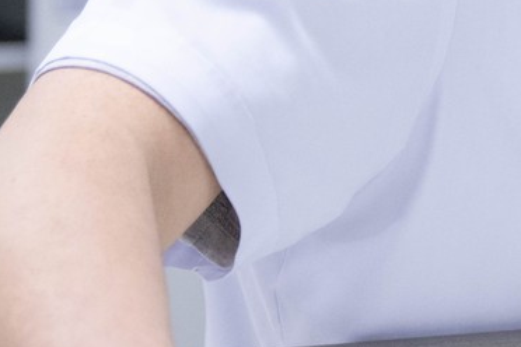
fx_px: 3965
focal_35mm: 274
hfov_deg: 7.1
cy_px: -136
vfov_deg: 5.0
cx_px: 1262
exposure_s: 1/250
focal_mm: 51
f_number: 2.8
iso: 2000
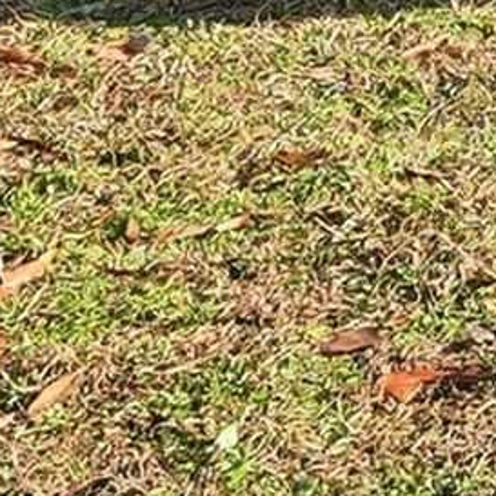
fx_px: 3566
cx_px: 2106
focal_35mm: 220
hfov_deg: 6.3
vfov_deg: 7.1
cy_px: -1019
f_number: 9
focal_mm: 23
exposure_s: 1/800
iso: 250
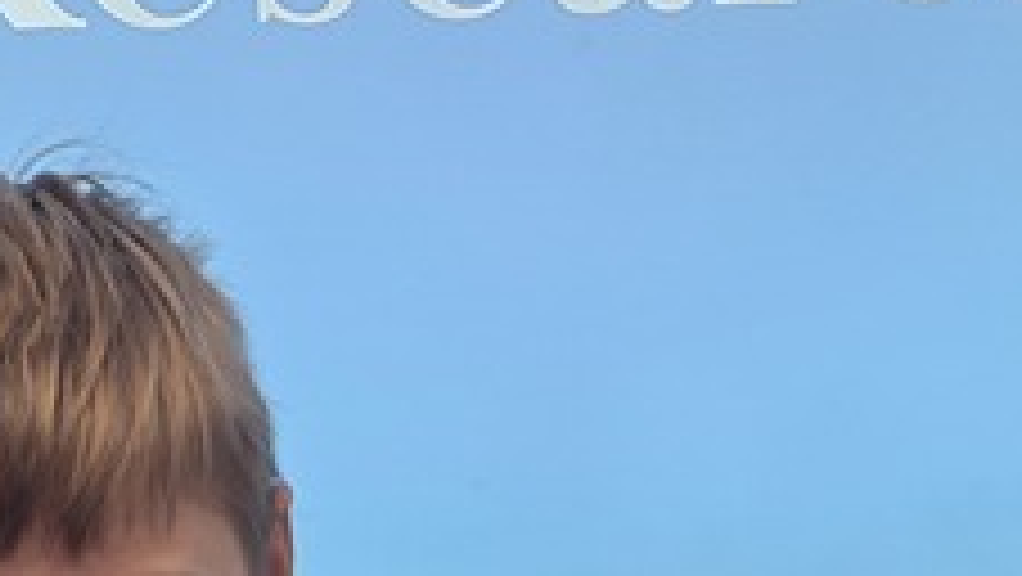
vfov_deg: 10.6
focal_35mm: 113
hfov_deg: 18.9
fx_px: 3064
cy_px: 652
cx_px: 608
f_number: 1.7
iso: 100
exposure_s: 1/120
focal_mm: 6.3
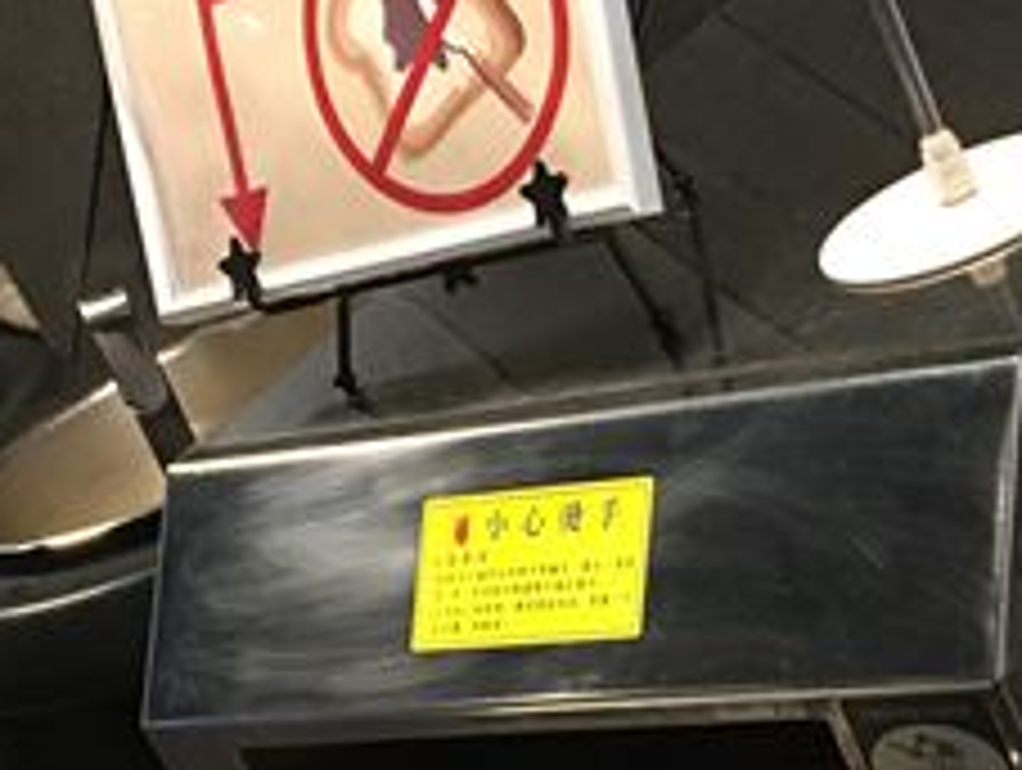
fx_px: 3016
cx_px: 1027
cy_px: 982
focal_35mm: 102
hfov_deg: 18.7
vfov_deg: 14.0
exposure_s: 1/15
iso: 80
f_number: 2.2
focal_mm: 4.15
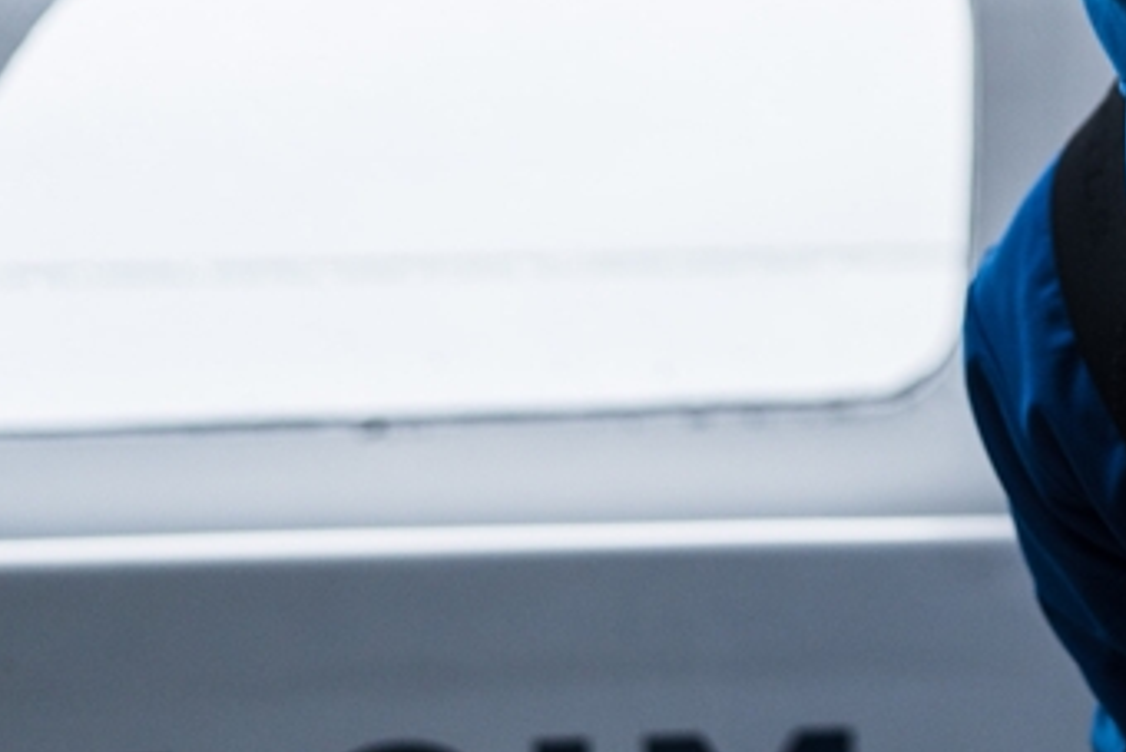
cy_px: -20
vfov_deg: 15.1
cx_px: 1245
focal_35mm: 89
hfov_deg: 21.6
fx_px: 2785
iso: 500
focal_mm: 35
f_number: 1.4
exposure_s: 1/1000
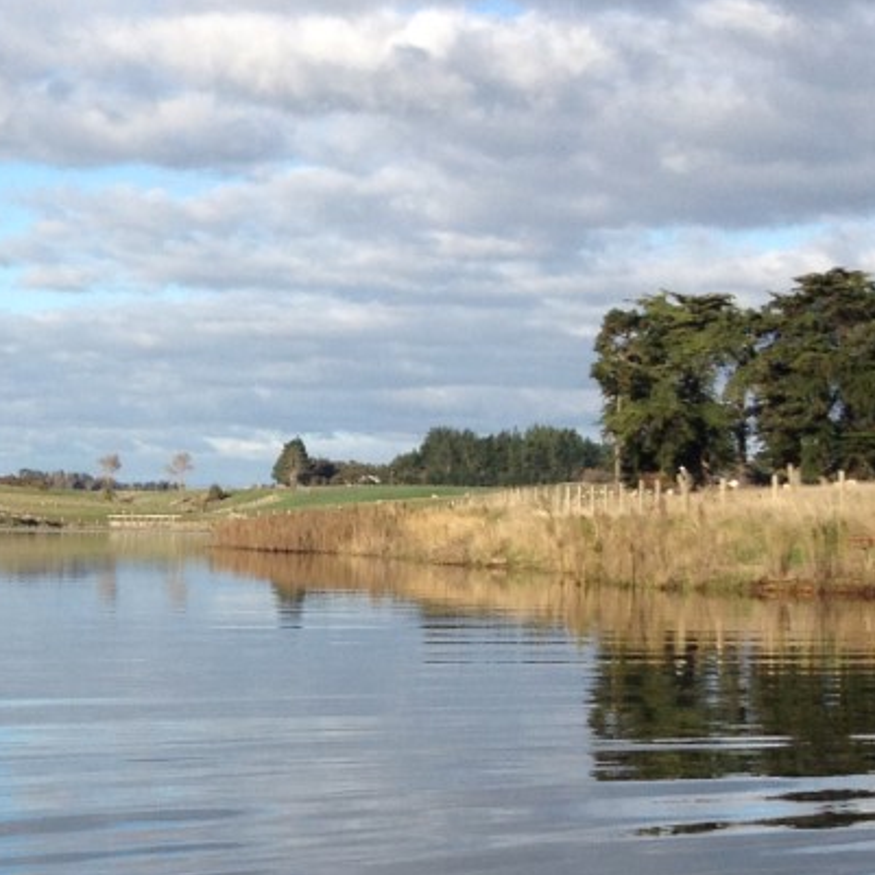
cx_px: -233
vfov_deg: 15.7
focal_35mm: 111
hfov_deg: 15.0
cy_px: 598
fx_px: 3174
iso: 50
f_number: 2.4
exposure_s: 1/1381
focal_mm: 4.28
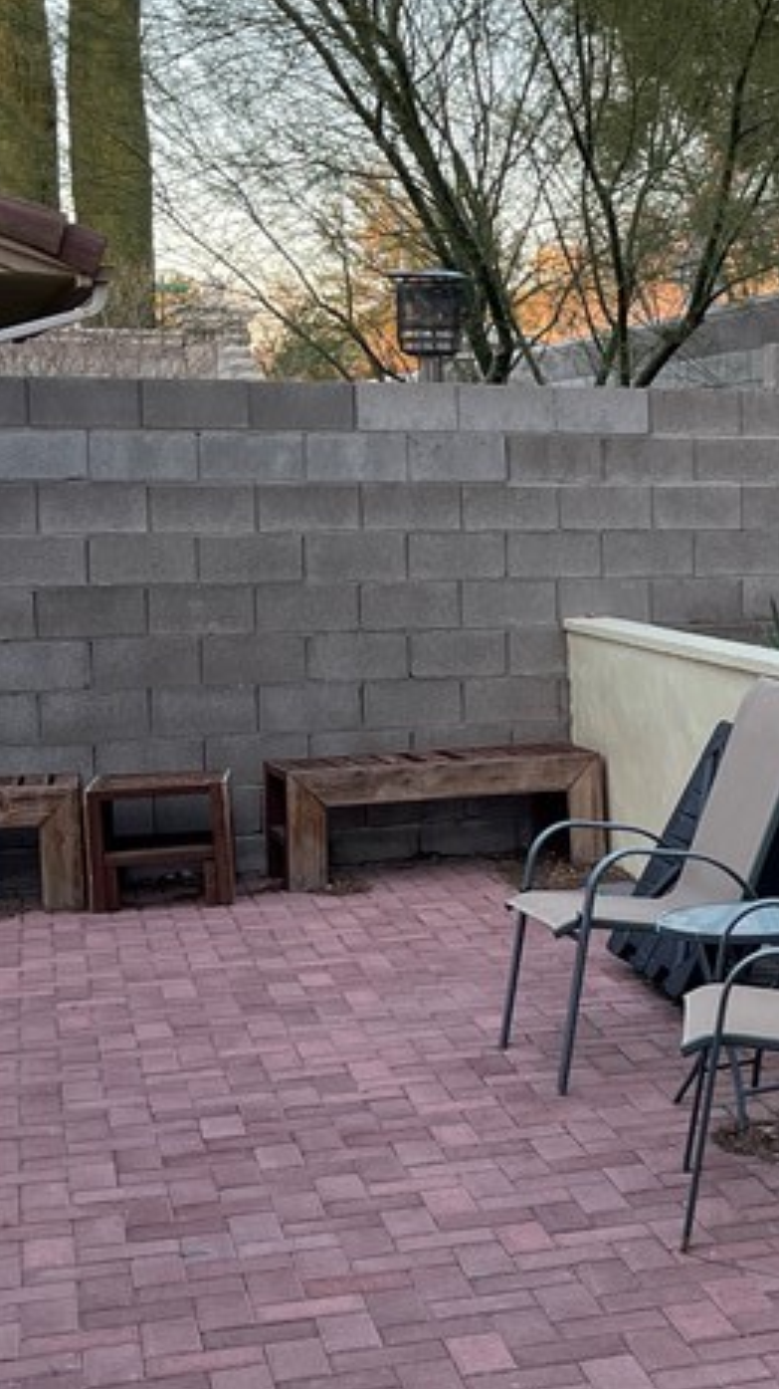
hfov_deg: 18.9
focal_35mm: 60
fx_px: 2207
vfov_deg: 34.9
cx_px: 952
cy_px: 708
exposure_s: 1/121
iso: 64
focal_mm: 5.1
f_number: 1.6
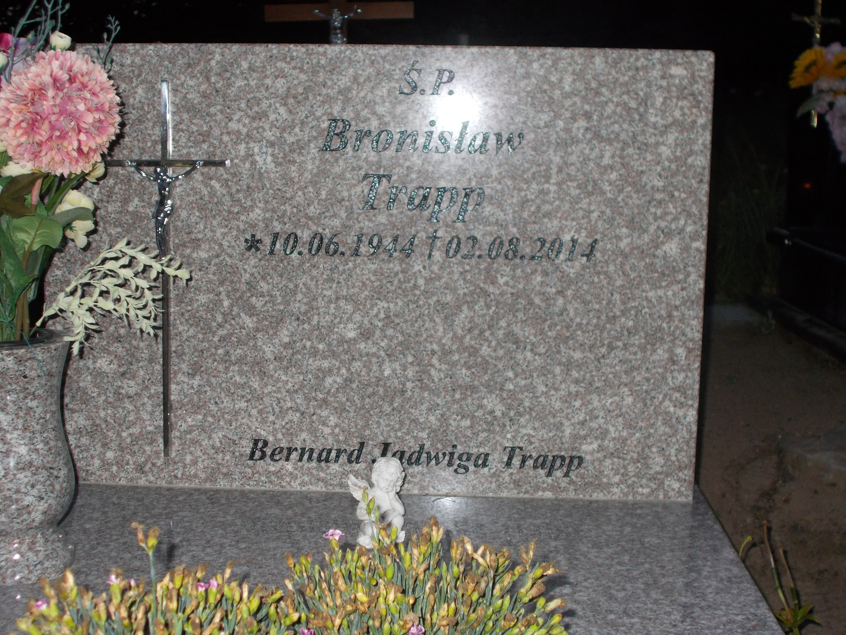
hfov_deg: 38.2
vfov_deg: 29.1
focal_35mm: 50
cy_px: 318
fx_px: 1222
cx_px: 423
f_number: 4.5
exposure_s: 1/30
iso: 250
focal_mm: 9
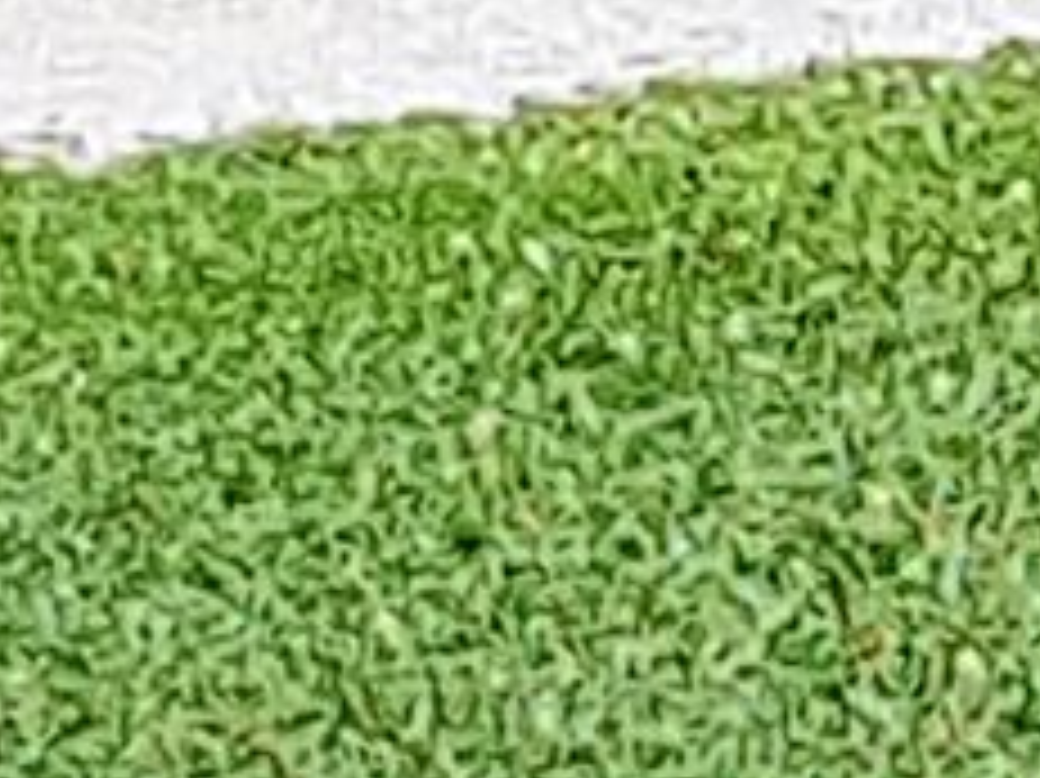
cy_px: -634
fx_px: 5405
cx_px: 2899
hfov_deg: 9.2
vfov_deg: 8.0
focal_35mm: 180
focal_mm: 4.2
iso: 50
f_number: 1.7
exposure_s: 1/1280
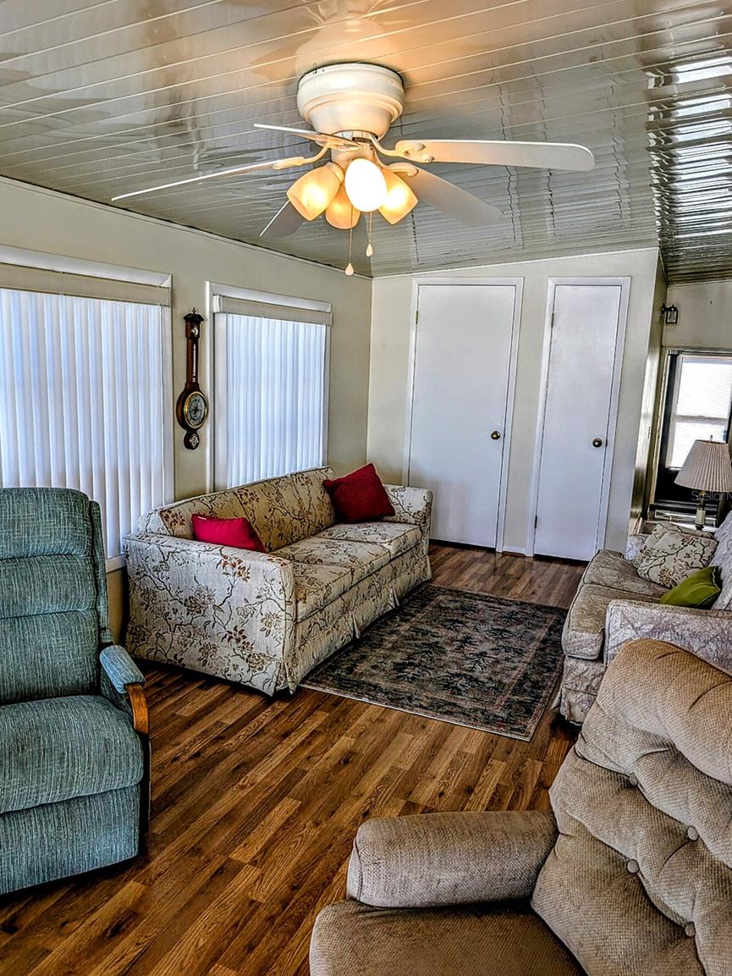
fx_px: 705
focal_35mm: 25
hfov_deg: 54.9
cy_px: 495
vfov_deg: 69.4
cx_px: 369
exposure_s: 1/120
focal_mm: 6.9
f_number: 1.68
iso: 69
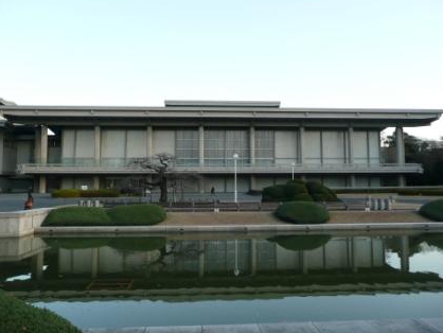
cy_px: 163
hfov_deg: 59.9
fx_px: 384
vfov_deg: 46.8
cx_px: 218
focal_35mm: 30
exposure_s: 1/160
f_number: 3.3
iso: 100
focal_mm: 4.6
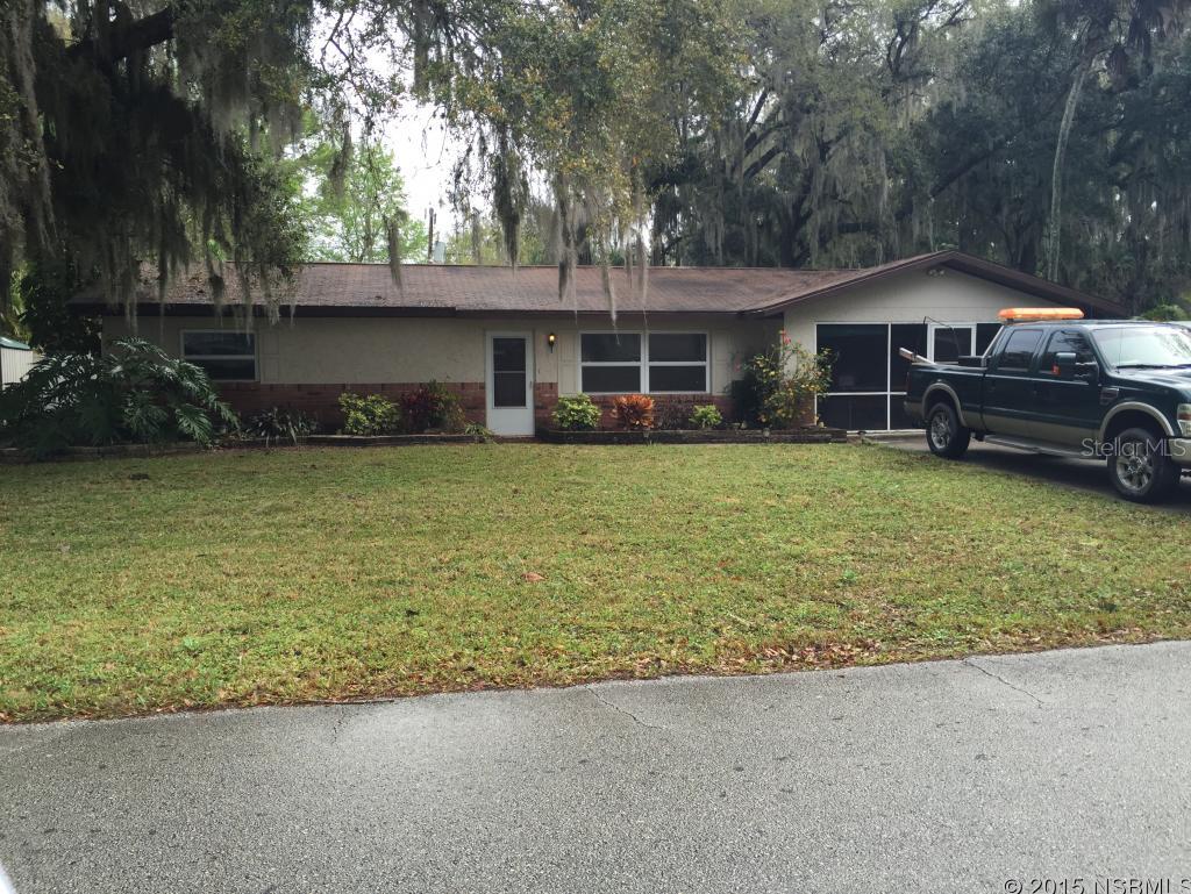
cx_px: 596
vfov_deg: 48.3
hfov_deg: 61.6
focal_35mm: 29
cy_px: 447
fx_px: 998
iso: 32
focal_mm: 4.15
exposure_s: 1/444
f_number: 2.2
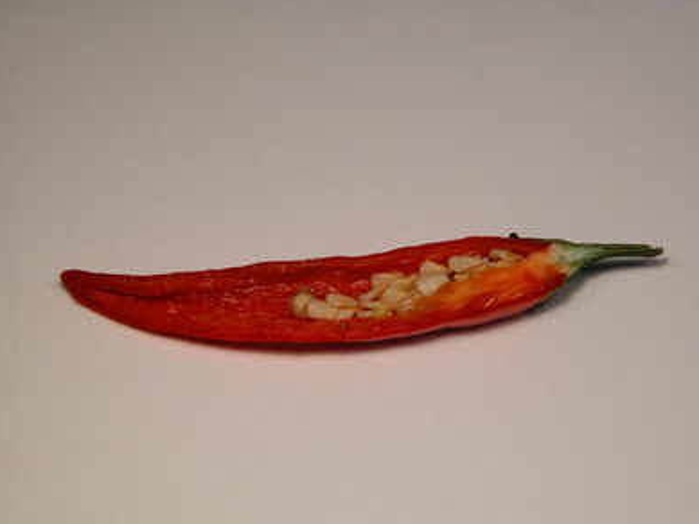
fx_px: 2222
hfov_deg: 17.9
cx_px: 354
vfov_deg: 13.5
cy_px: 264
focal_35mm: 110
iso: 100
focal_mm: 27.3
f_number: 5.8
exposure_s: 1/161
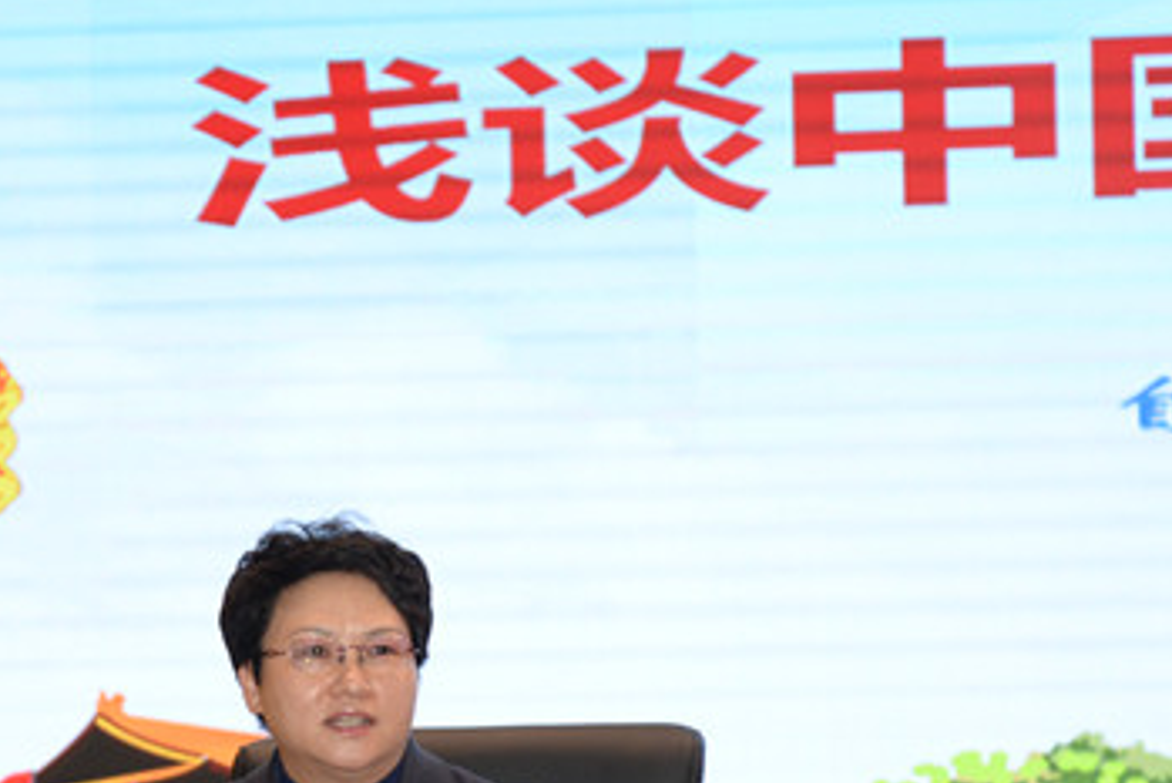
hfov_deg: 10.5
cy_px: 669
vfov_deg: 7.0
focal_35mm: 195
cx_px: 343
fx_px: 6351
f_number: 5
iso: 800
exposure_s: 1/160
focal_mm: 85
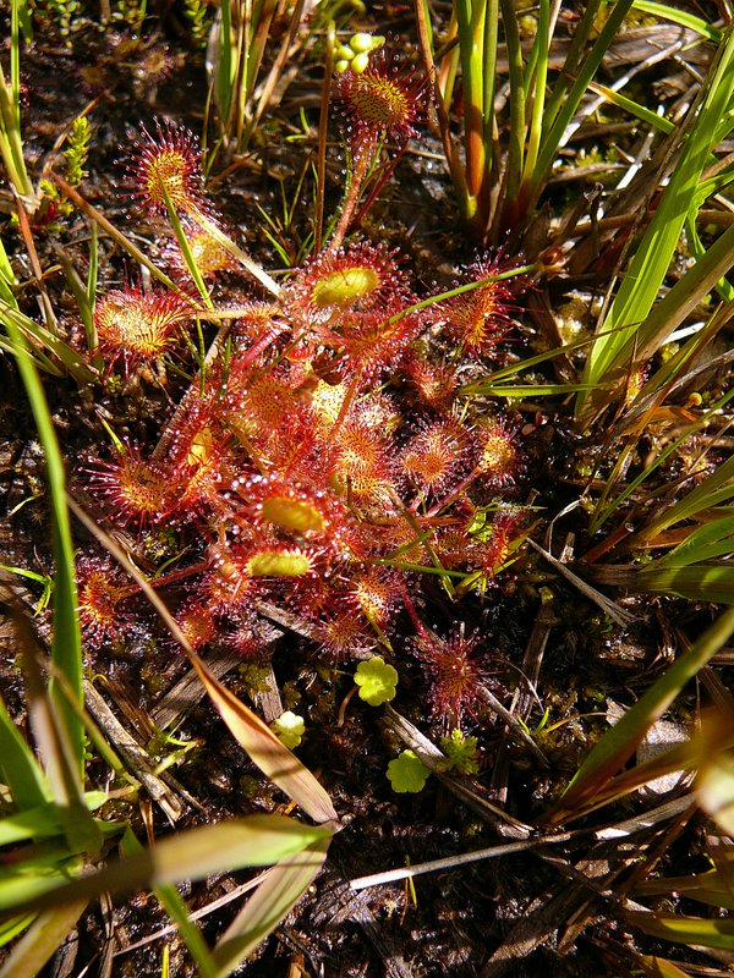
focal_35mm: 35
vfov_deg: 52.6
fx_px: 990
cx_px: 367
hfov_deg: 40.7
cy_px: 489
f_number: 2.8
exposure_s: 1/500
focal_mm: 5.2
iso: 80
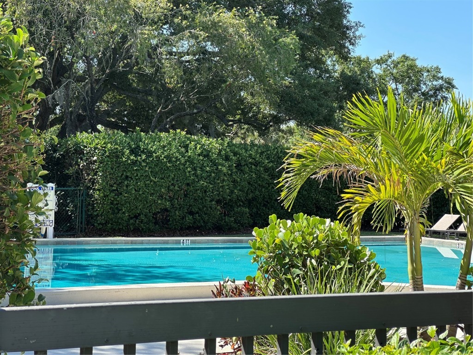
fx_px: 1052
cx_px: 236
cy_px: 178
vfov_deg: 19.1
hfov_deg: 25.3
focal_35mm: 77
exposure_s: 1/234
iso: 32
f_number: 2.8
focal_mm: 9
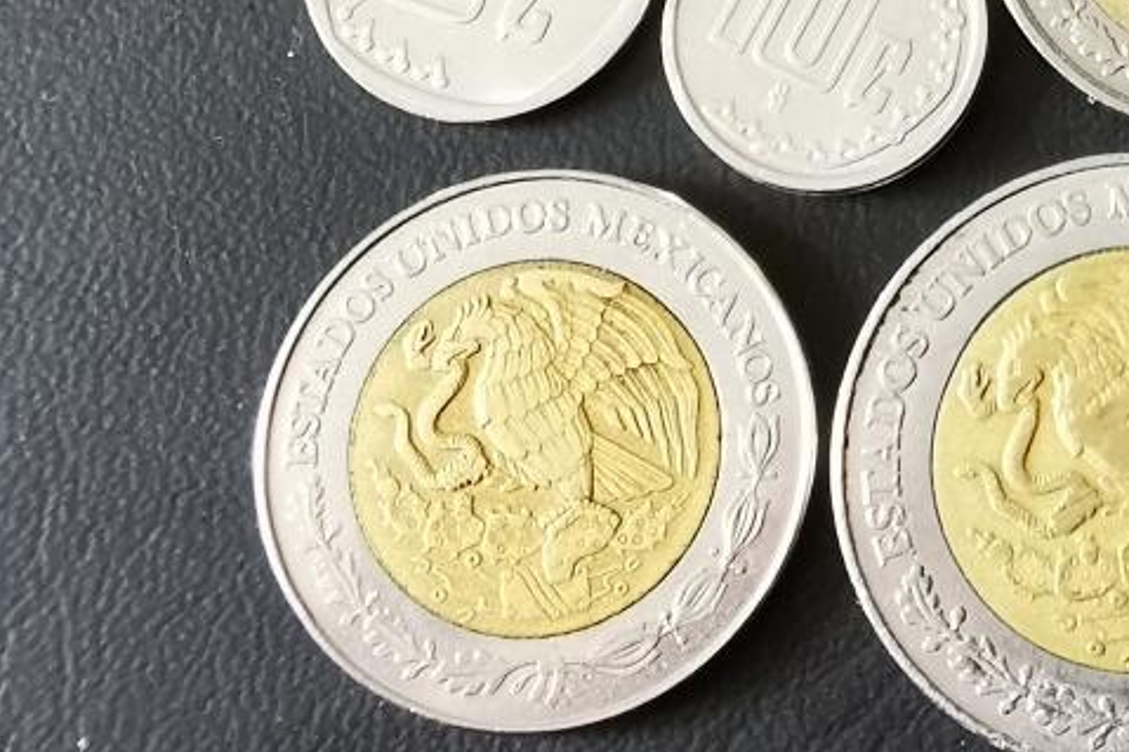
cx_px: 1475
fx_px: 2477
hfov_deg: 22.8
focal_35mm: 79
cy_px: -120
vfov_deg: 16.6
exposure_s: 1/33.3
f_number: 2.2
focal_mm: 2.35
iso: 250
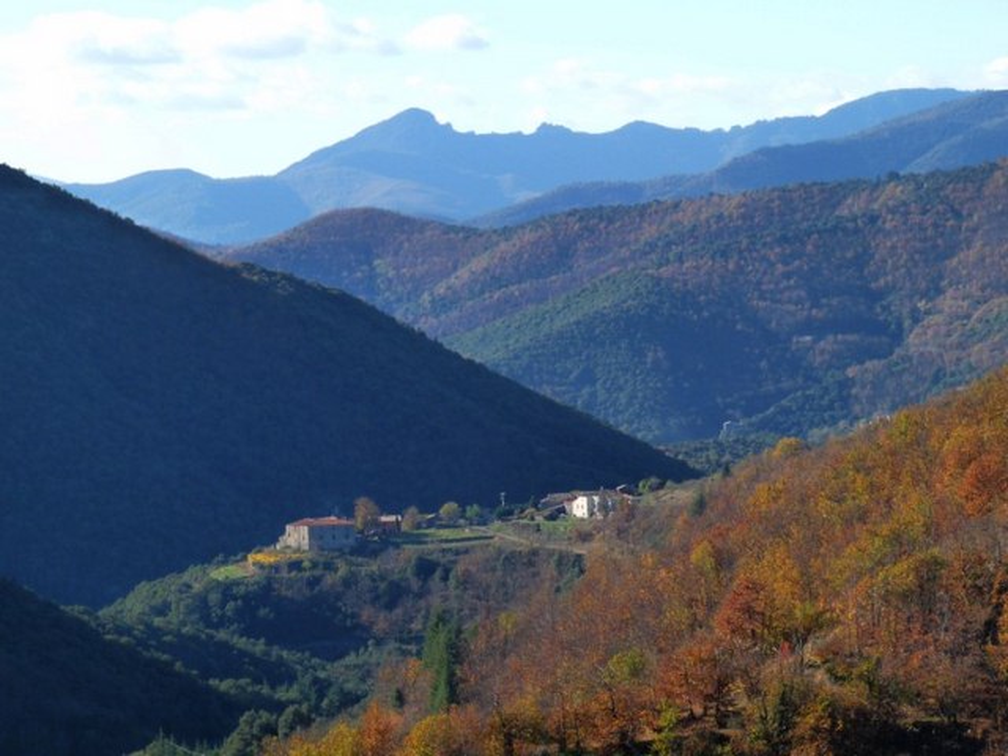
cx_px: 504
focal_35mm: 146
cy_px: 378
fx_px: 4251
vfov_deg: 10.2
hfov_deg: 13.5
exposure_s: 1/200
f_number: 5.6
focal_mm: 26
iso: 160
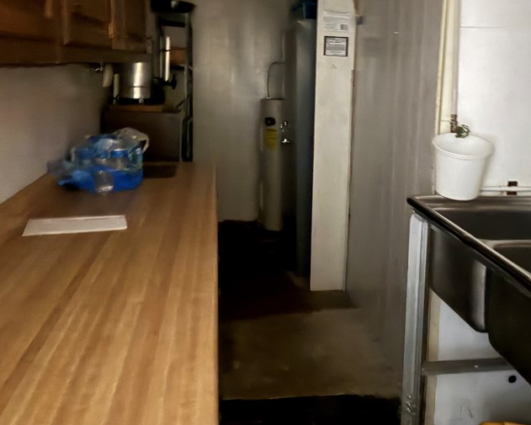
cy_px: 150
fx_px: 597
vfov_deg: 38.8
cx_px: 329
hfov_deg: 47.5
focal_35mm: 38
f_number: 1.78
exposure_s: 1
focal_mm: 6.76
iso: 4000
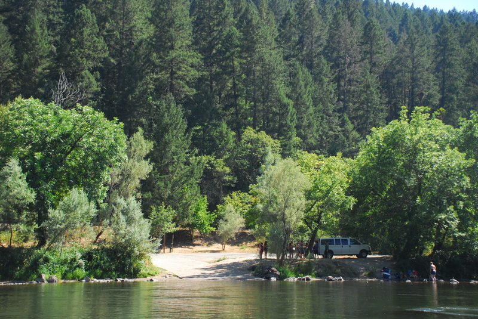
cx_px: 239
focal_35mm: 52
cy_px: 160
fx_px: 698
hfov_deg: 37.8
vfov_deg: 25.8
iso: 200
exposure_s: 1/125
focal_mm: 35
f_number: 4.2
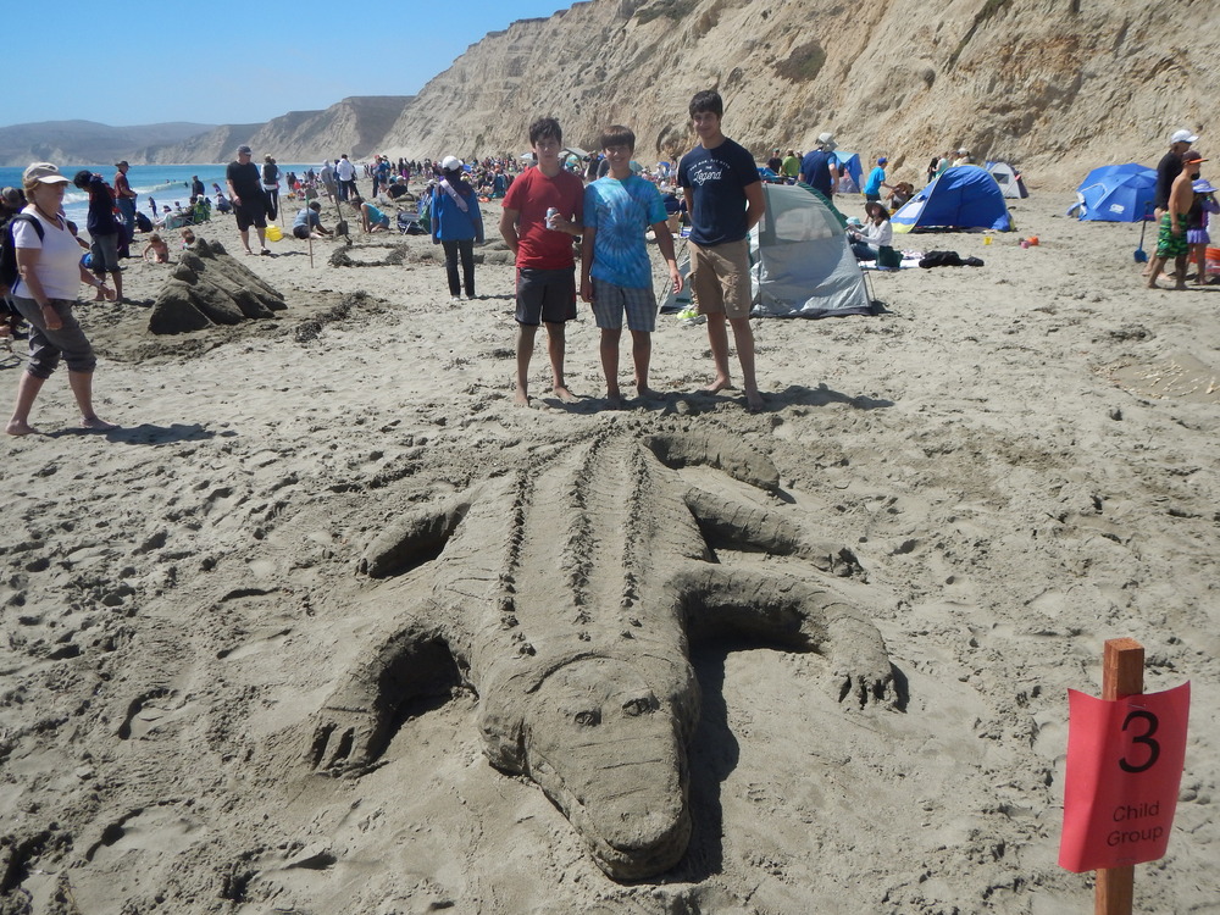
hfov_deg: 63.4
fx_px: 987
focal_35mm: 28
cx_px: 610
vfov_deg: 49.7
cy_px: 458
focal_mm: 5
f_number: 3.9
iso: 125
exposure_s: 1/1250
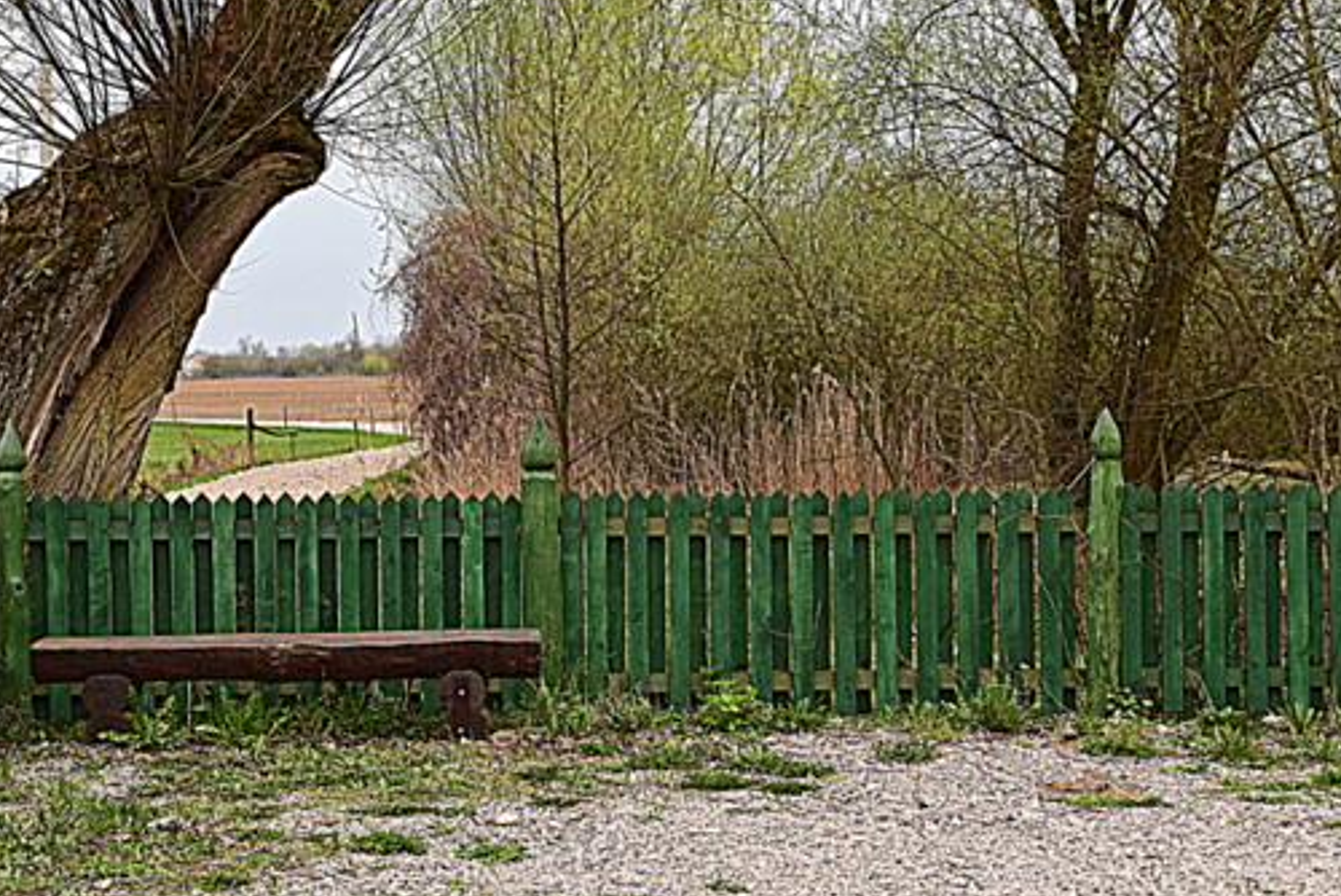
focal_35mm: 72
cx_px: 451
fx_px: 2683
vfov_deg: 18.9
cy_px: 512
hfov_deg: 27.9
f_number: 8
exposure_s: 1/60
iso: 400
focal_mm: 30
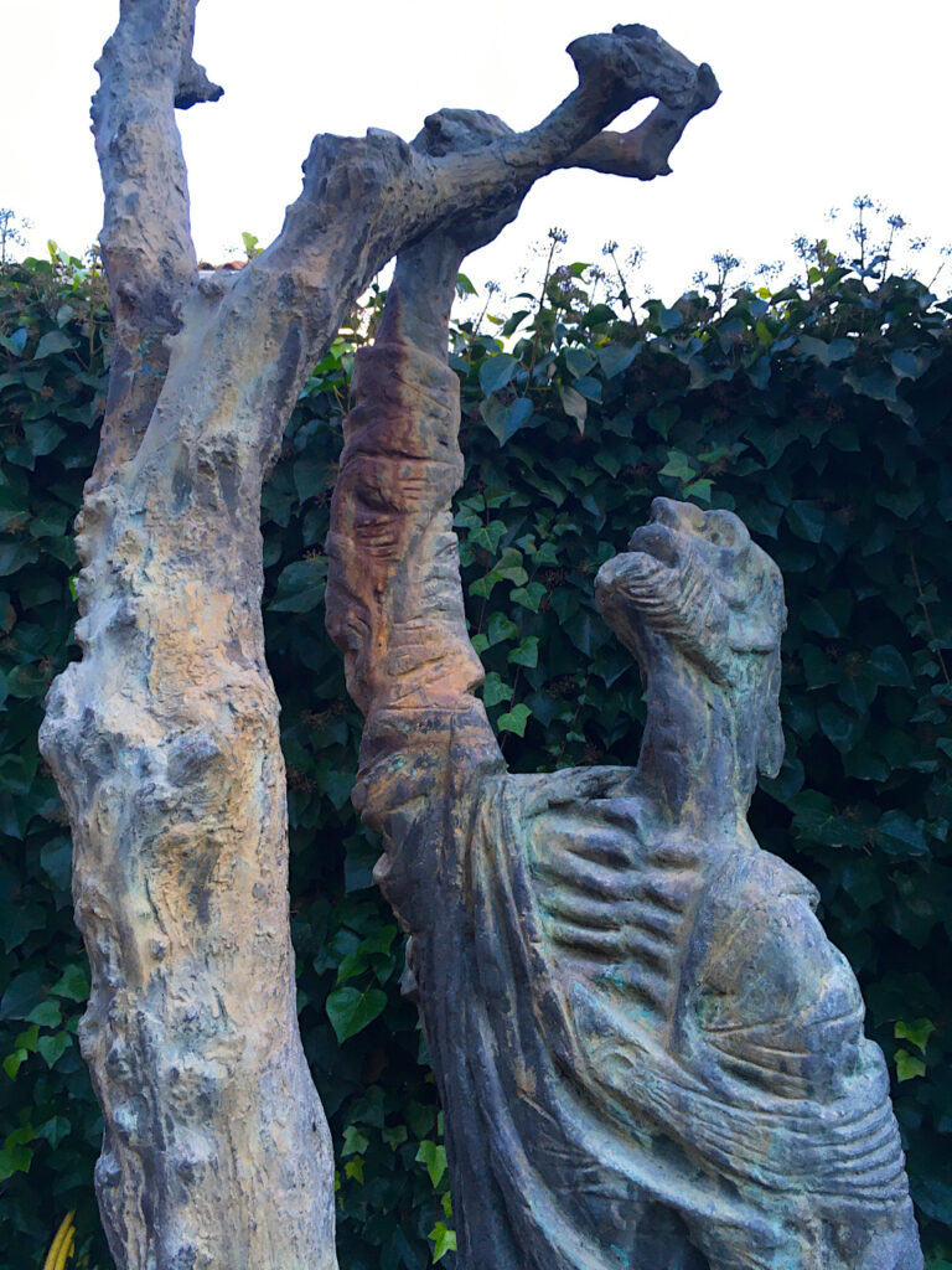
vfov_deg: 61.7
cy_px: 635
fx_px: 1063
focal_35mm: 29
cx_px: 476
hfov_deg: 48.2
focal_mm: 4.15
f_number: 2.2
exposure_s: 1/33
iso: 25
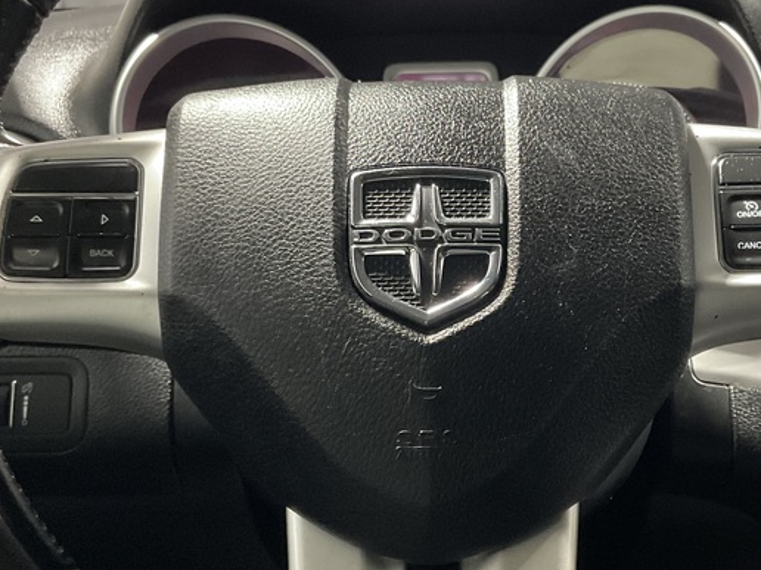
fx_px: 1187
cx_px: 470
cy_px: 250
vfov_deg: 27.0
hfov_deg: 35.4
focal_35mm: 54
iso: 250
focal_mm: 3
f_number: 1.8
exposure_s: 1/33
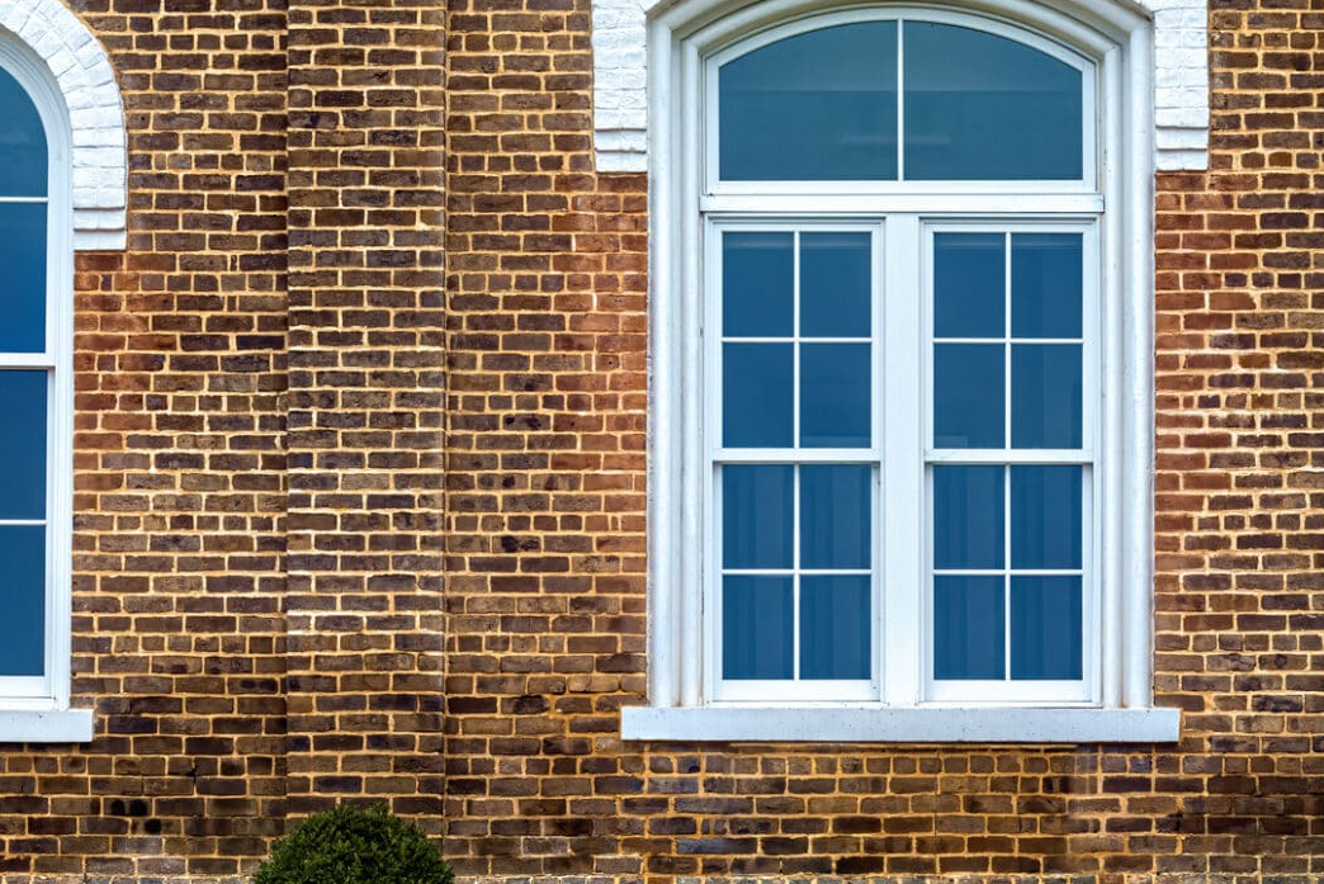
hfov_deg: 13.4
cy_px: 452
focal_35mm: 153
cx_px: 911
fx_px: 5629
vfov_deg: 9.0
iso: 800
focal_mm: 78
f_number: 6.7
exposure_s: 1/1000
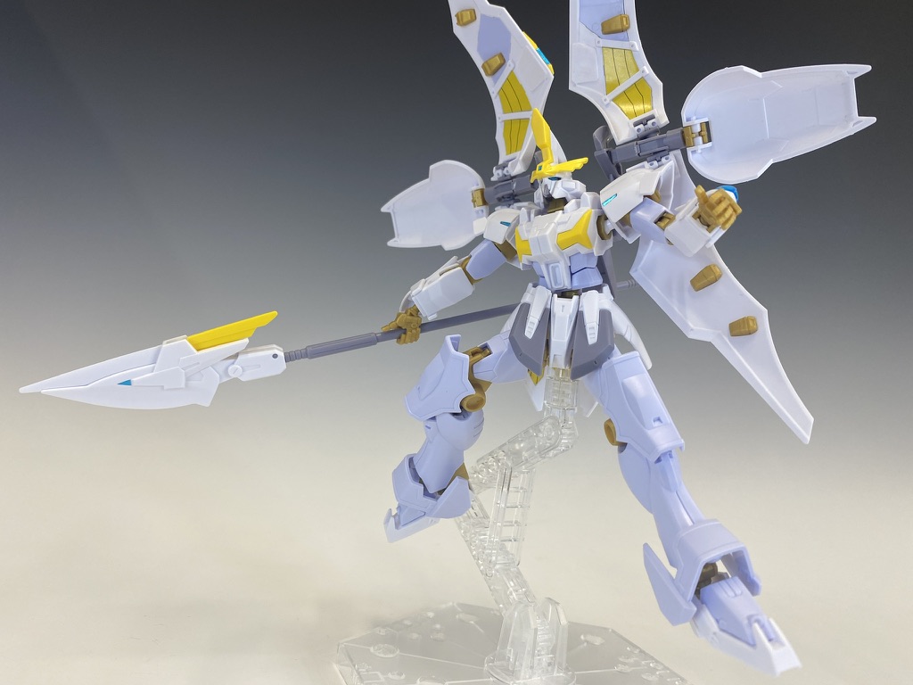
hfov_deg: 67.3
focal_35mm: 26
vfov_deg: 53.1
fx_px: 686
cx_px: 456
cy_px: 342
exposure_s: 1/120
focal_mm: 4.25
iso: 64
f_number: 1.8
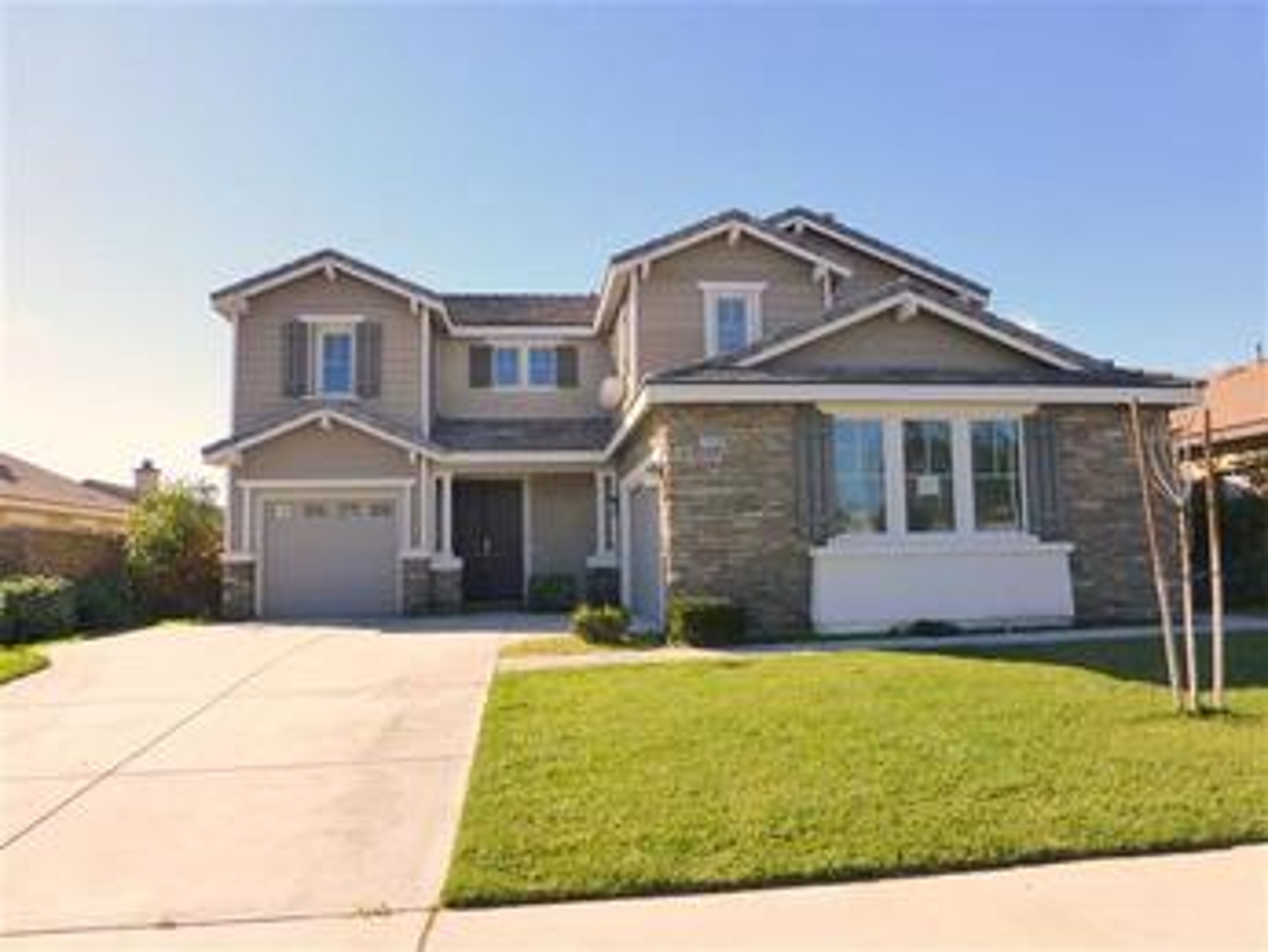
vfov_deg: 56.9
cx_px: 634
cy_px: 476
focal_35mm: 24
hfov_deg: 71.6
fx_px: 880
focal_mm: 4.3
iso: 160
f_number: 4
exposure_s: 1/640
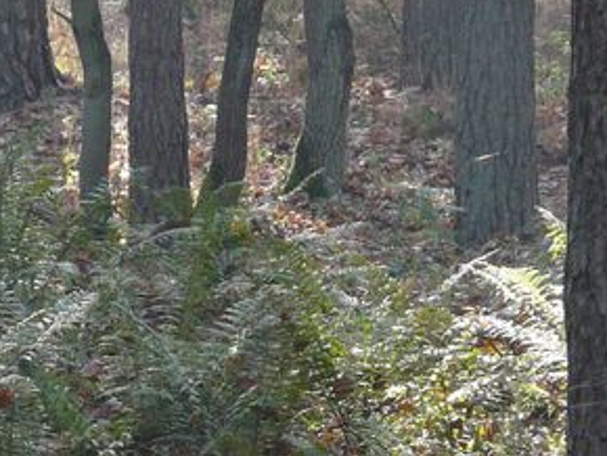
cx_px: 90
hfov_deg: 4.0
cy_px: 481
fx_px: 8652
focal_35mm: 493
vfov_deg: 3.0
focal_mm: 29.4
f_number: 3.6
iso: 160
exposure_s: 1/60
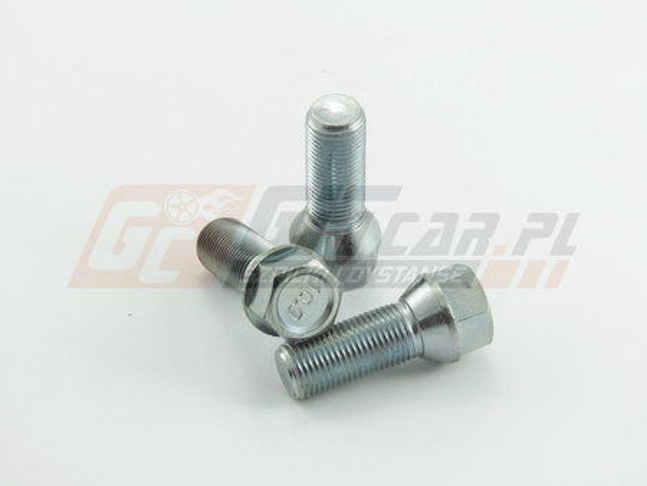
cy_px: 243
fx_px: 3179
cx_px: 324
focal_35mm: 170
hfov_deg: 11.6
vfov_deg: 8.7
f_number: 6.5
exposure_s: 1/125
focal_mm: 30.5
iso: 400
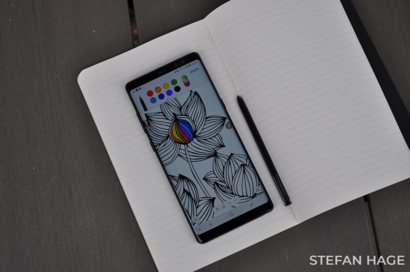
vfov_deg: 21.5
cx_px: 205
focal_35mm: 63
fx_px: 716
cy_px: 136
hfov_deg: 31.9
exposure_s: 1/200
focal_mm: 42
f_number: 7.1
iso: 200
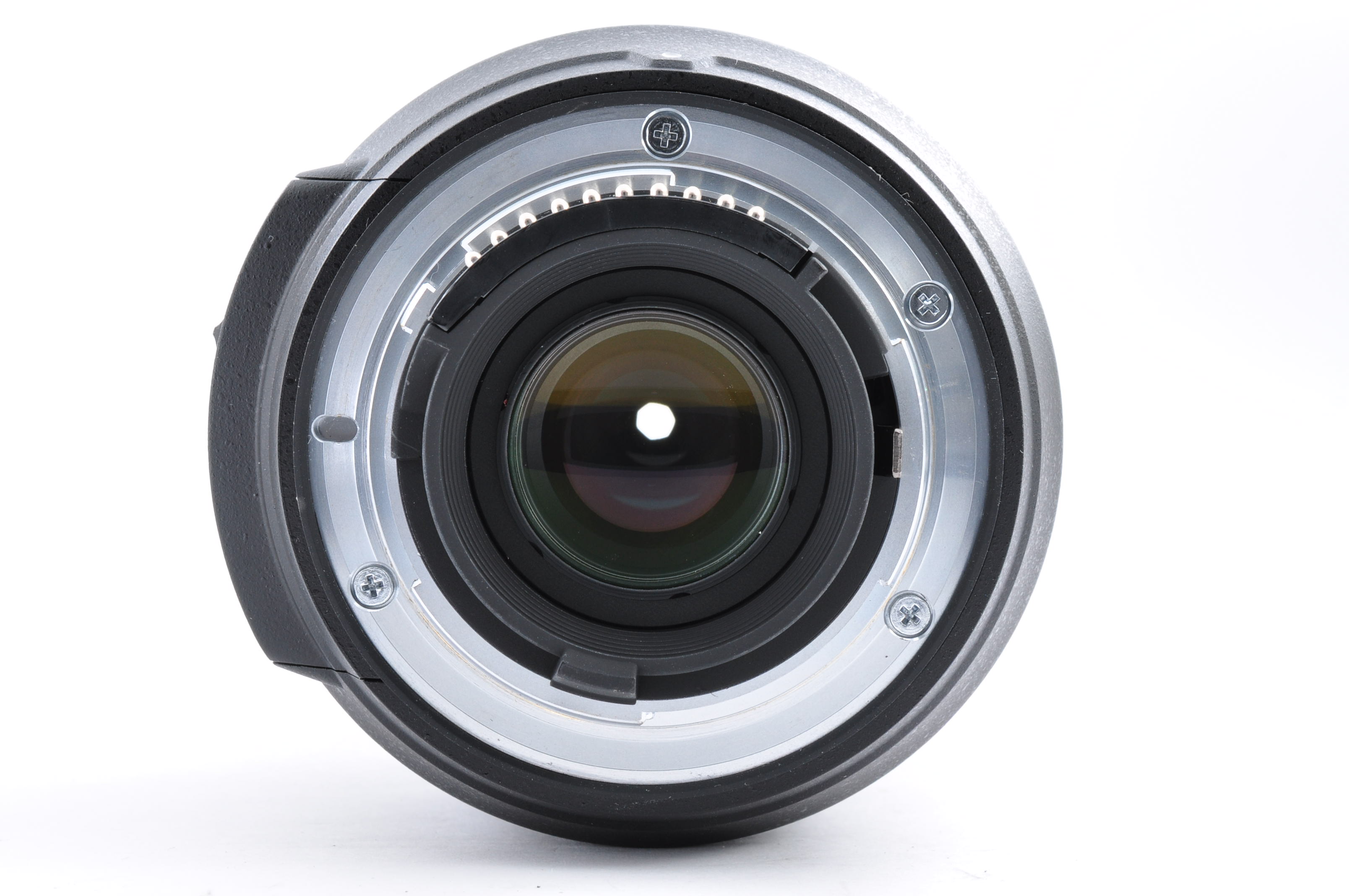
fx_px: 2246
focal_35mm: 60
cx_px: 674
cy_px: 448
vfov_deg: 22.6
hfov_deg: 33.4
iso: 200
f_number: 18
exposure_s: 1/200
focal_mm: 40
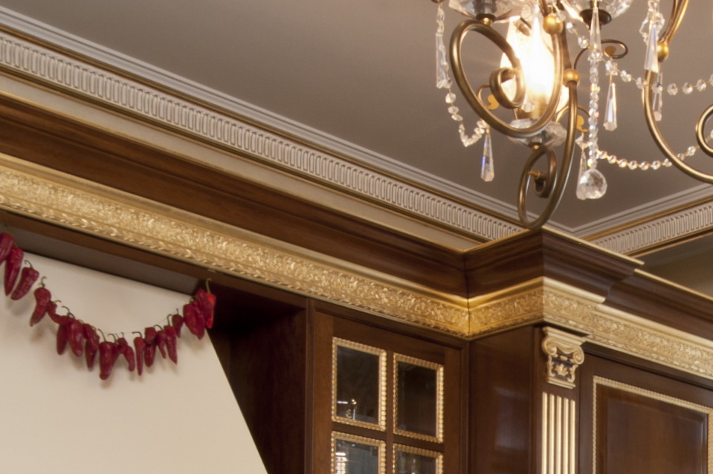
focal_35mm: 71
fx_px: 1405
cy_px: 730
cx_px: 725
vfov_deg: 17.1
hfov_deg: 26.8
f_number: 20
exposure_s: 2
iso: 200
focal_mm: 16
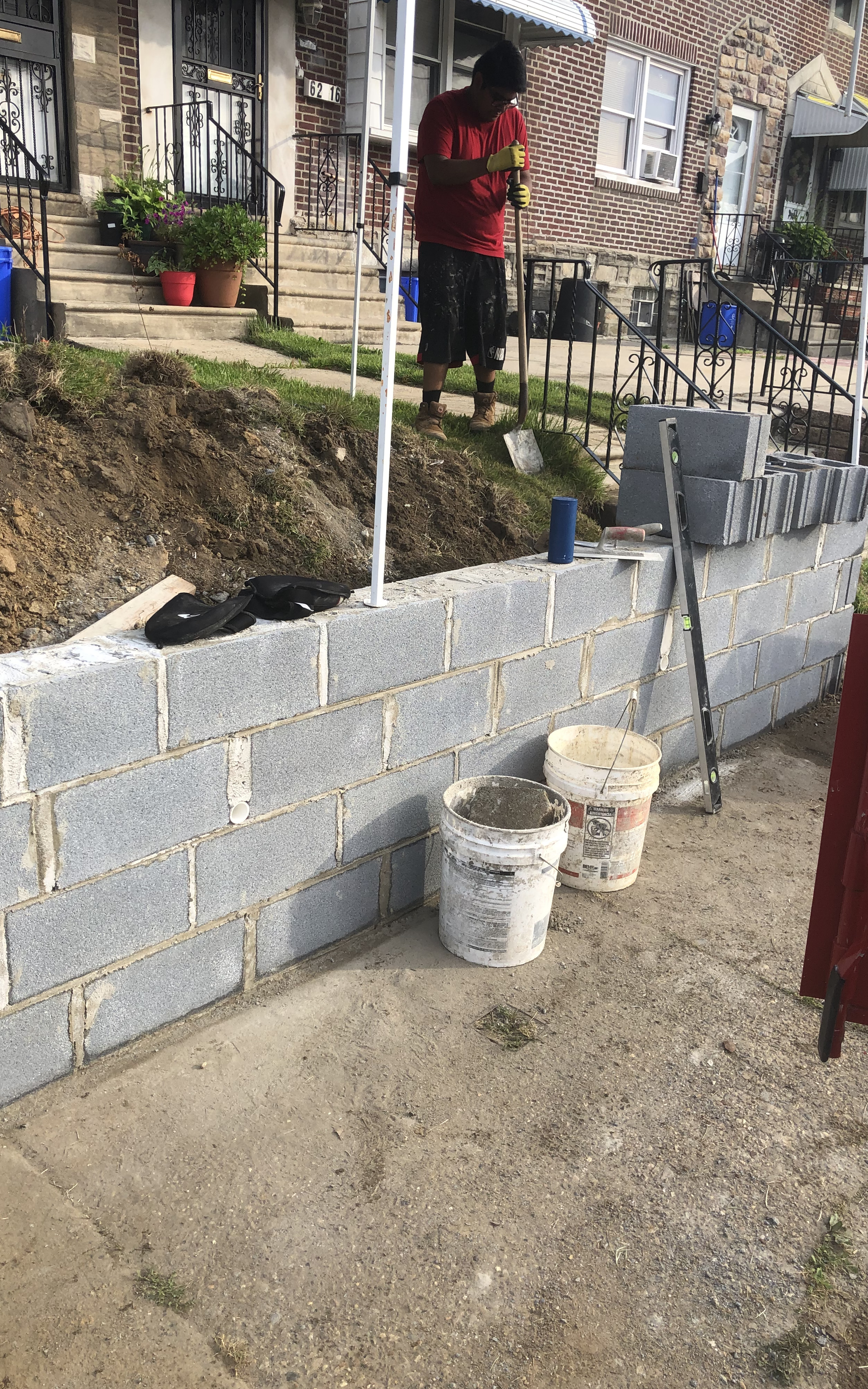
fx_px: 1136
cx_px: 436
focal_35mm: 30
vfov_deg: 62.9
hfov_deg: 41.8
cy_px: 691
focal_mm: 3.99
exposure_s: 1/496
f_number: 1.8
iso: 20
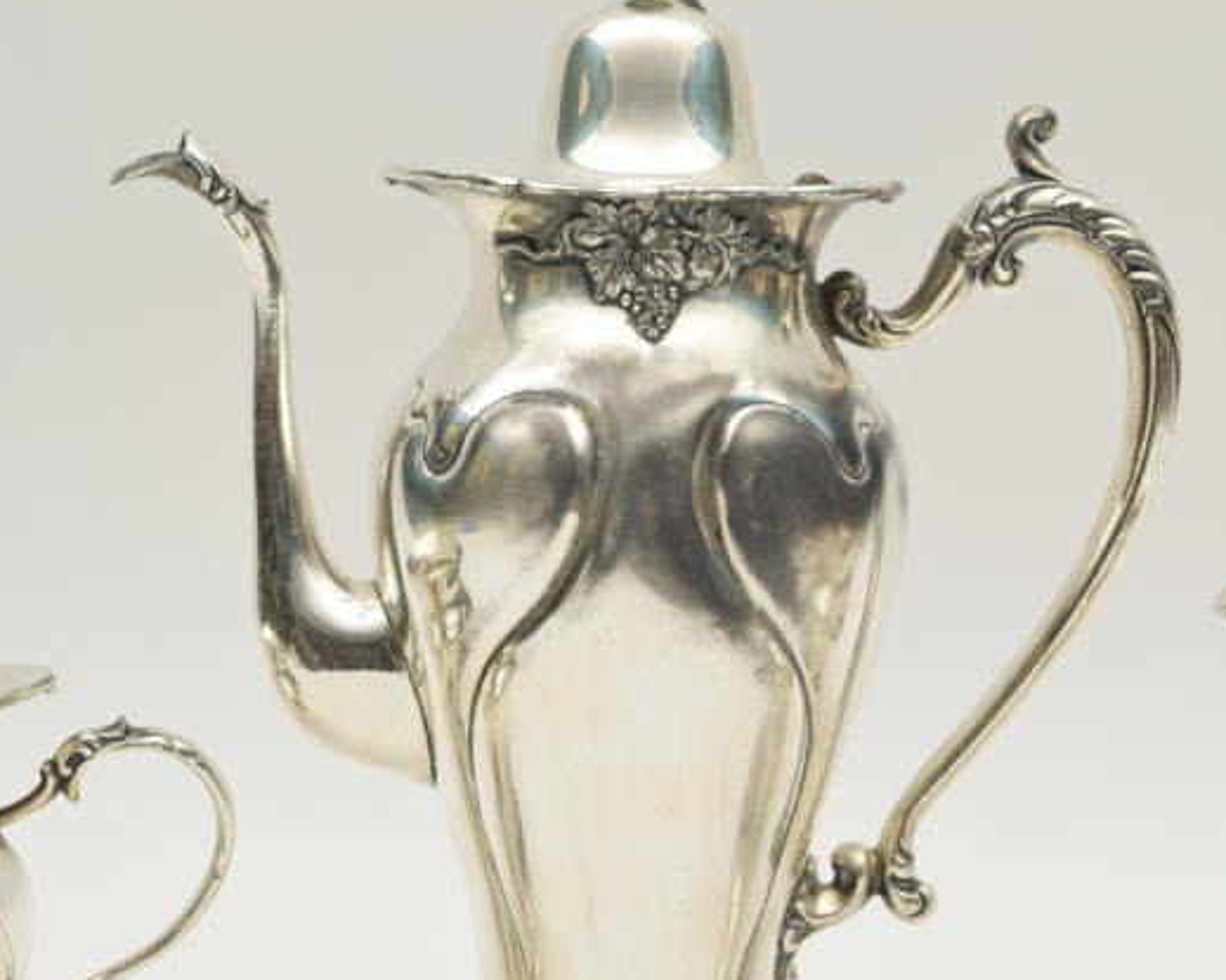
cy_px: 492
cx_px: 654
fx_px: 3467
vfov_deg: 16.1
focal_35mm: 96
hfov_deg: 20.0
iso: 100
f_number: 9
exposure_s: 1/125
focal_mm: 55
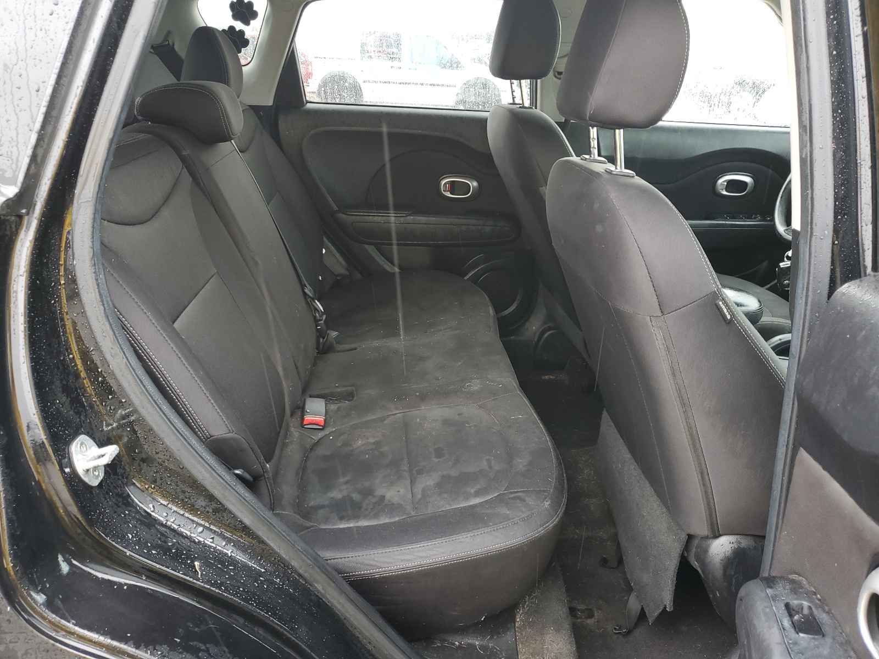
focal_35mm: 26
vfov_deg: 53.1
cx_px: 440
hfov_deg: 67.3
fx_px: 660
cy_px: 330
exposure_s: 1/60.2
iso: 57
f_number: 1.5
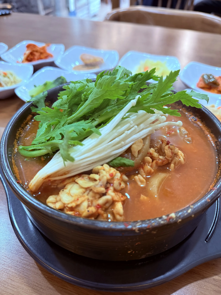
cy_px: 148
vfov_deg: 71.6
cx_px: 110
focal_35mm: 24
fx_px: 204
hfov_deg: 56.8
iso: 500
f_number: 1.78
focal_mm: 6.76
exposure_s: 1/50
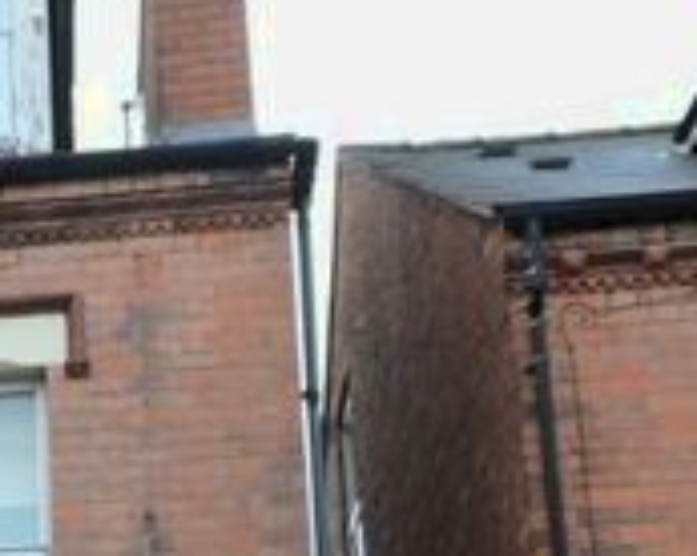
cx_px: -310
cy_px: 836
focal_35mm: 95
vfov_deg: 15.0
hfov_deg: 18.2
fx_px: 1957
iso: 100
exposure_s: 1/160
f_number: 3
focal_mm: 4.3
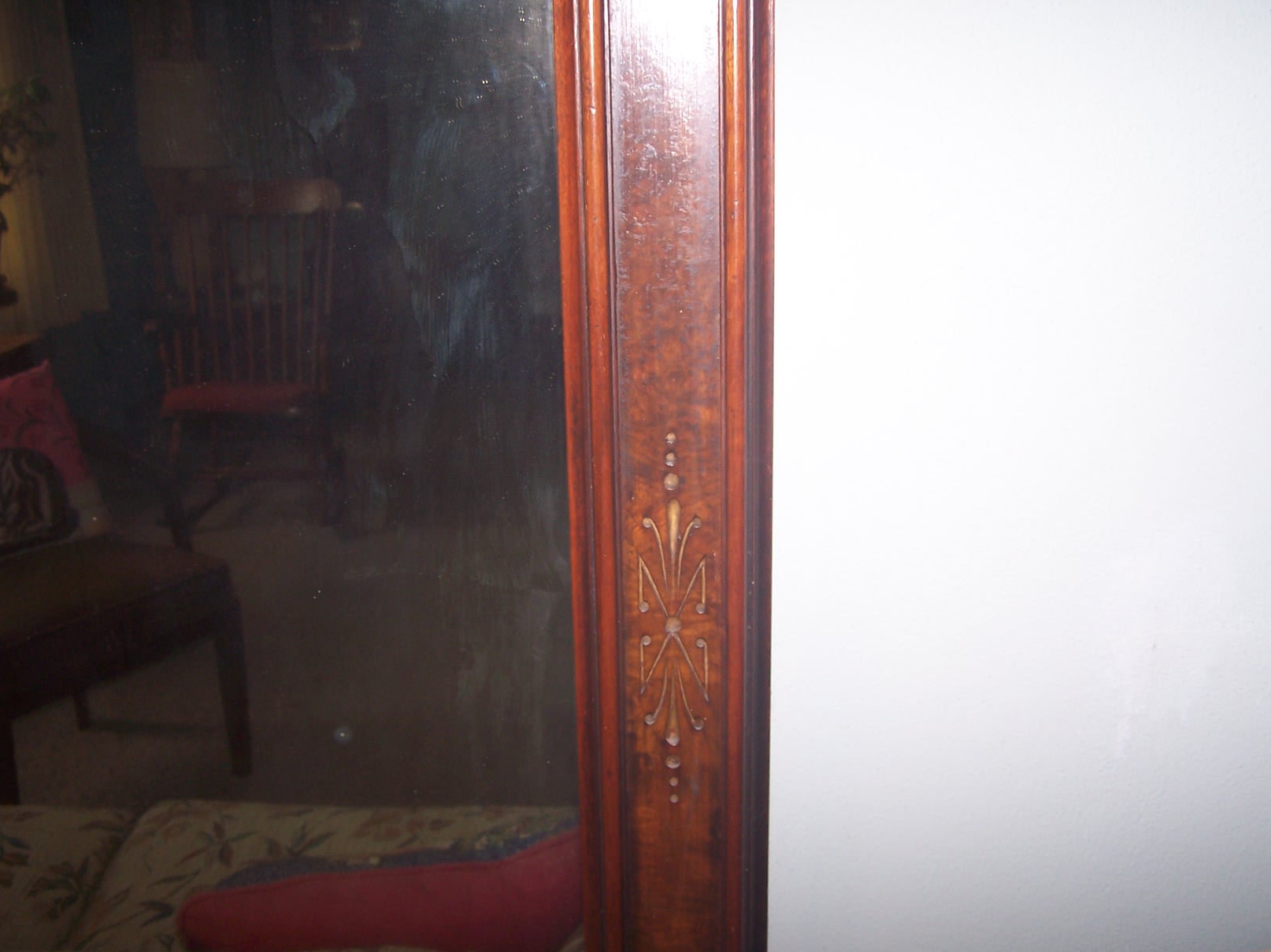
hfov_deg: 47.9
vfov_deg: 36.8
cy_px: 482
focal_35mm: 39
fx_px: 1432
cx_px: 636
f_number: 2.8
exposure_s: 1/60
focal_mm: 6.3
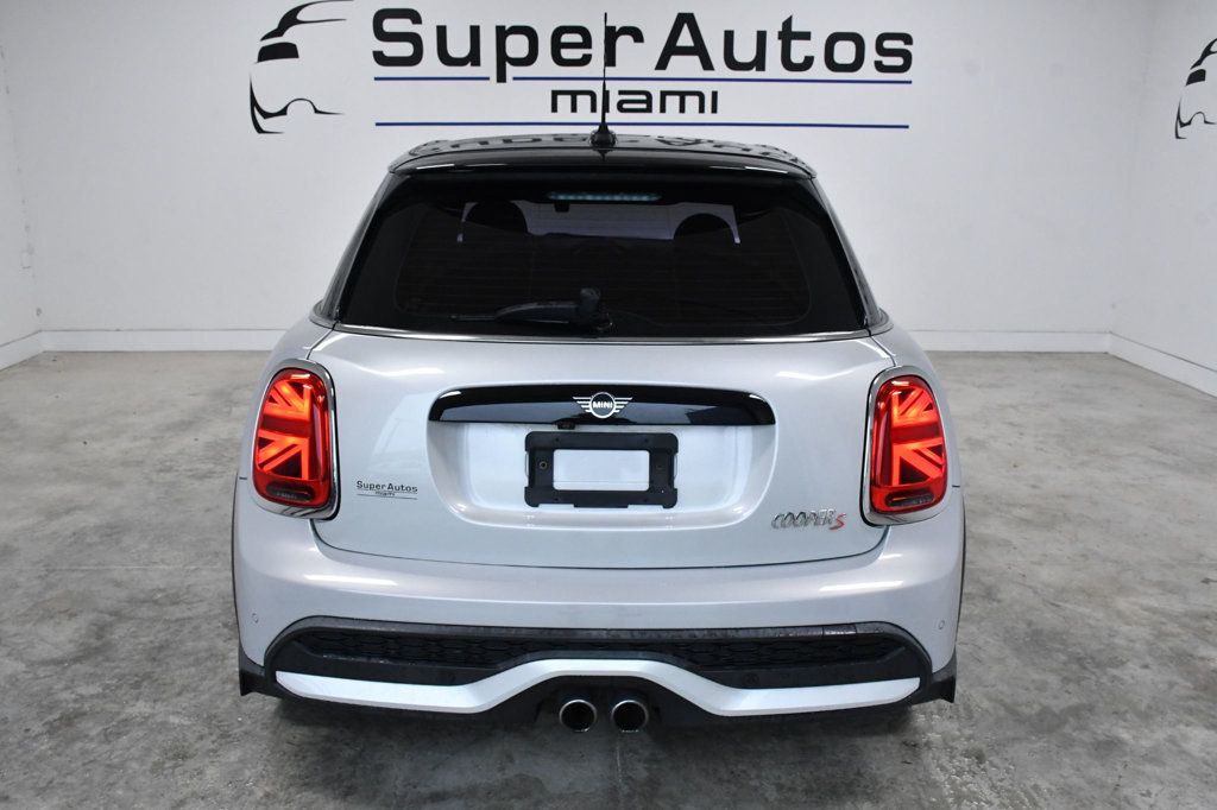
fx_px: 1014
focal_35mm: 30
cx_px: 608
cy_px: 405
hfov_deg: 61.9
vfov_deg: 43.6
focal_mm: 20
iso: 2500
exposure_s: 1/320
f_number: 9
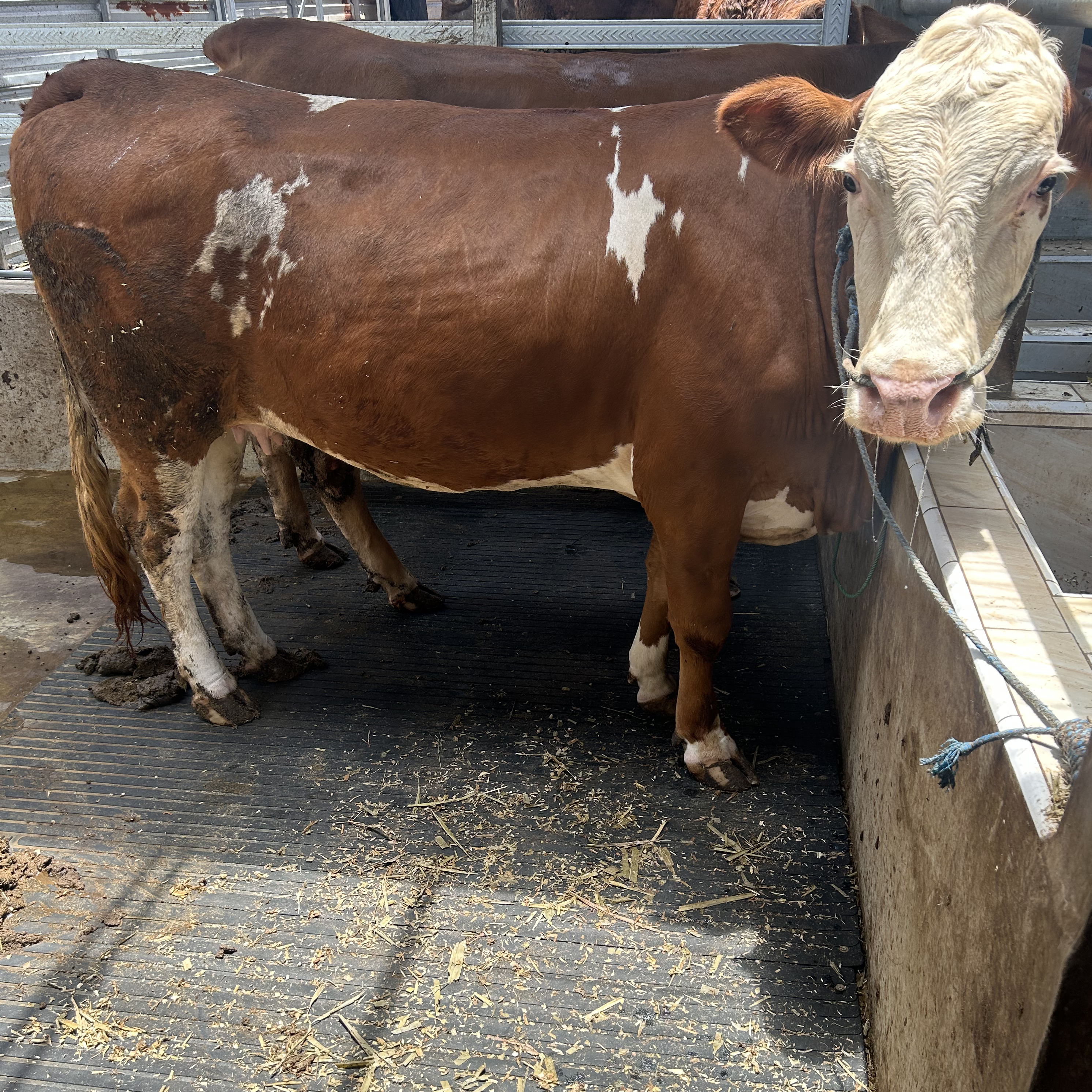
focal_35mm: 31
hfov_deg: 52.5
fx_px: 1106
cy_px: 657
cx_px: 541
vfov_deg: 52.2
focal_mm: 5.7
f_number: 1.5
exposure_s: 1/578
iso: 50
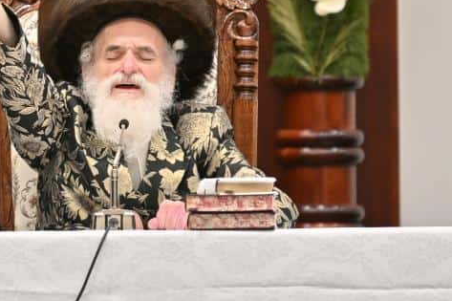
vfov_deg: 2.1
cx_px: 105
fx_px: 8145
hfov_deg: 3.2
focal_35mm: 649
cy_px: 10
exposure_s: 1/250
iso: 160
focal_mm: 200
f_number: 2.8
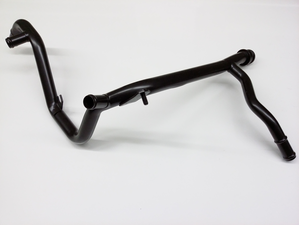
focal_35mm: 32
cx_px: 150
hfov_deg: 56.8
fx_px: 276
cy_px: 112
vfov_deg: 44.2
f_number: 2.4
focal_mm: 3.4
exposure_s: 1/24
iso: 160
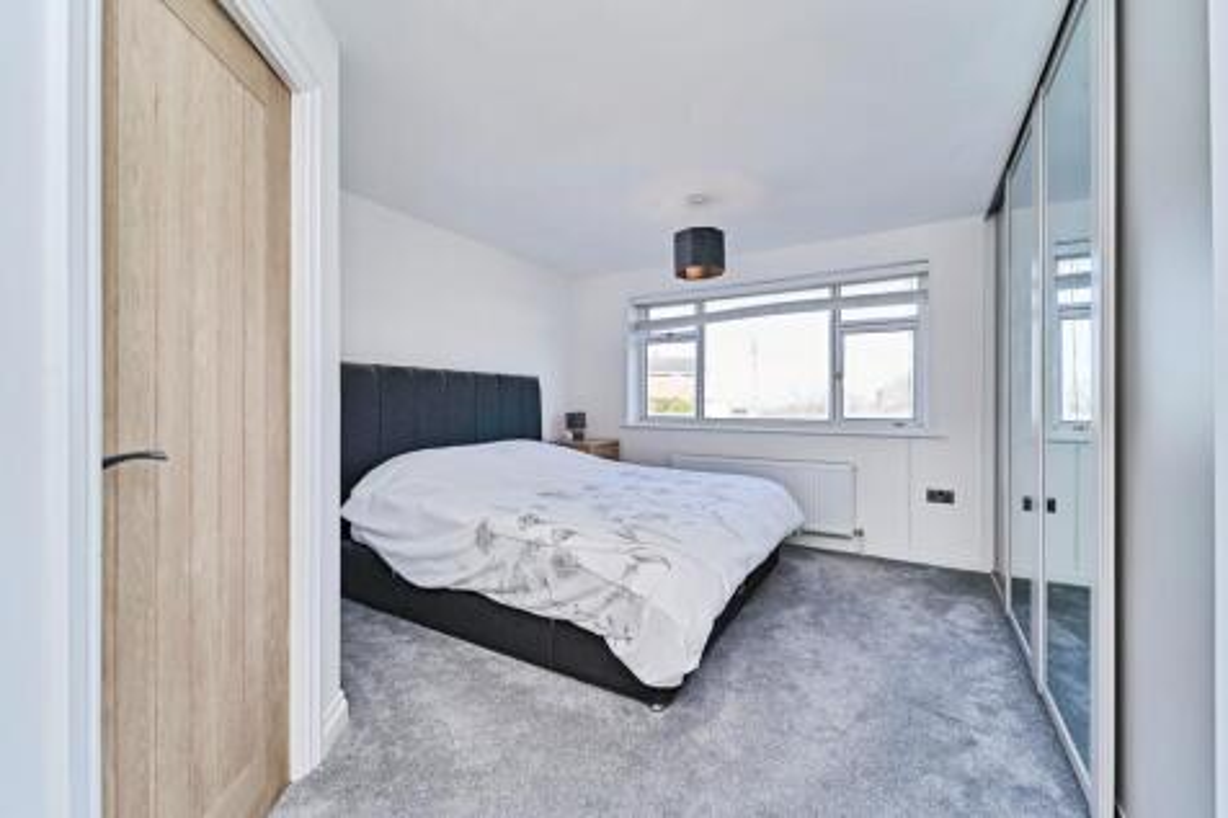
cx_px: 614
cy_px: 409
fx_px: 477
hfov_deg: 104.3
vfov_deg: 81.2
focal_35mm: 14
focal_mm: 14
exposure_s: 1/60
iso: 200
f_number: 8
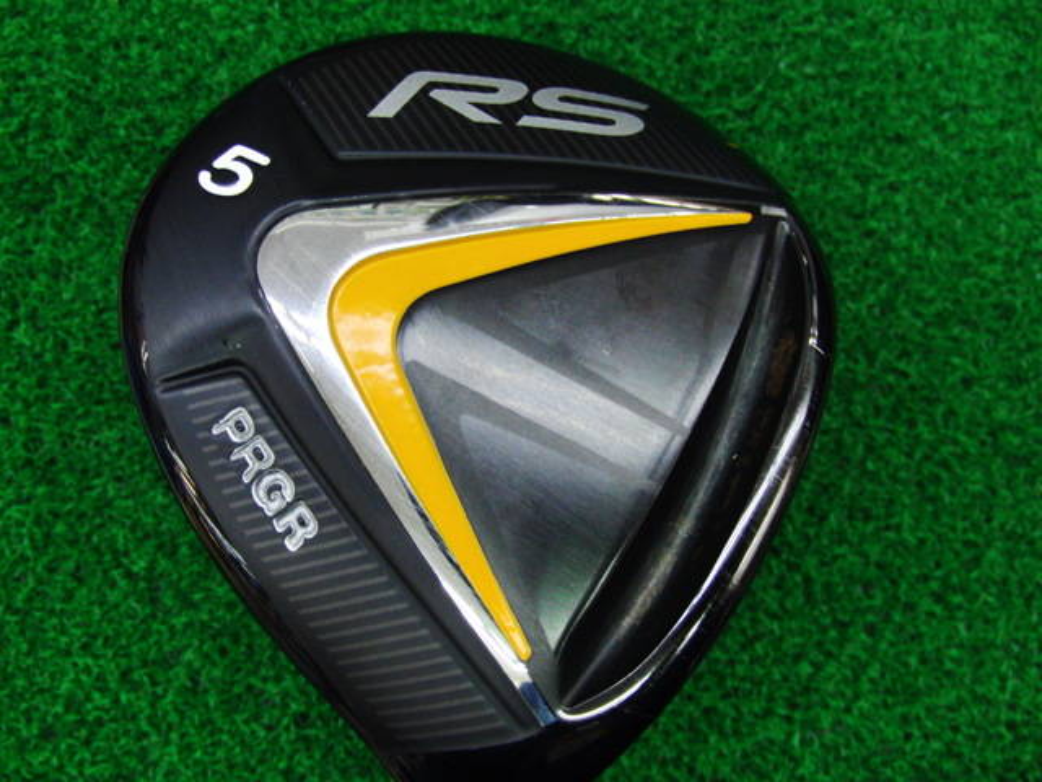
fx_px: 1114
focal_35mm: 37
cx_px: 521
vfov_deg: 38.7
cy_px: 391
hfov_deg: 50.1
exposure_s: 1/60
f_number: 3.6
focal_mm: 6.42
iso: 400
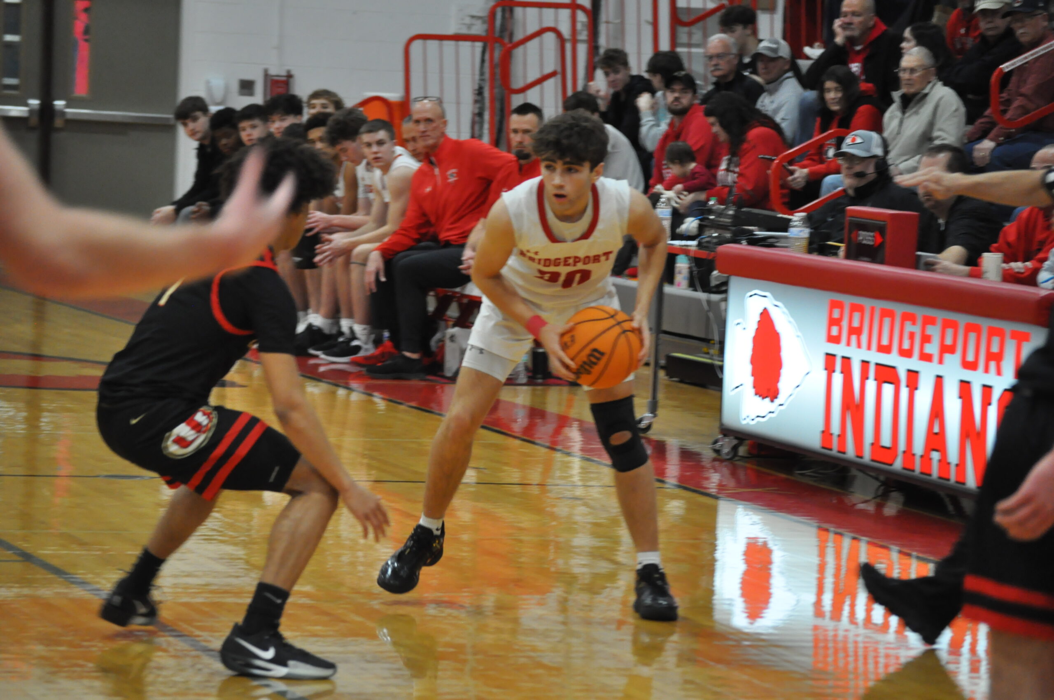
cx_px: 527
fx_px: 5263
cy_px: 350
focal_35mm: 180
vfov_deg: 7.6
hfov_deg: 11.4
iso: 1600
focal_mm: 120
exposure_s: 1/100
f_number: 4.8
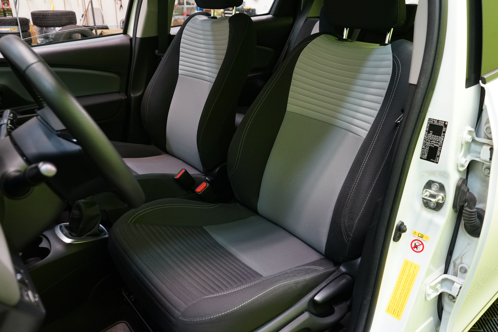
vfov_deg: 46.4
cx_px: 249
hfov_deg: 65.5
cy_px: 166
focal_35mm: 28
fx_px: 387
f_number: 5.6
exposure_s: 1/50
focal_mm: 28
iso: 2500
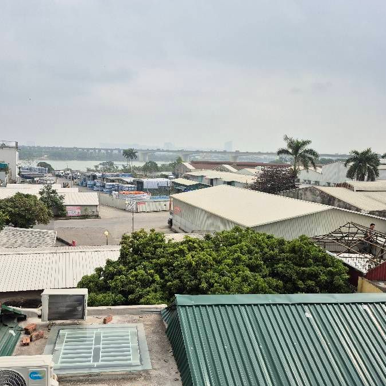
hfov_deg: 52.5
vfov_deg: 52.5
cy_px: 198
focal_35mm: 31
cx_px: 183
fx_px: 391
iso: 25
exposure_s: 1/1250
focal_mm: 5.4
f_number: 1.8
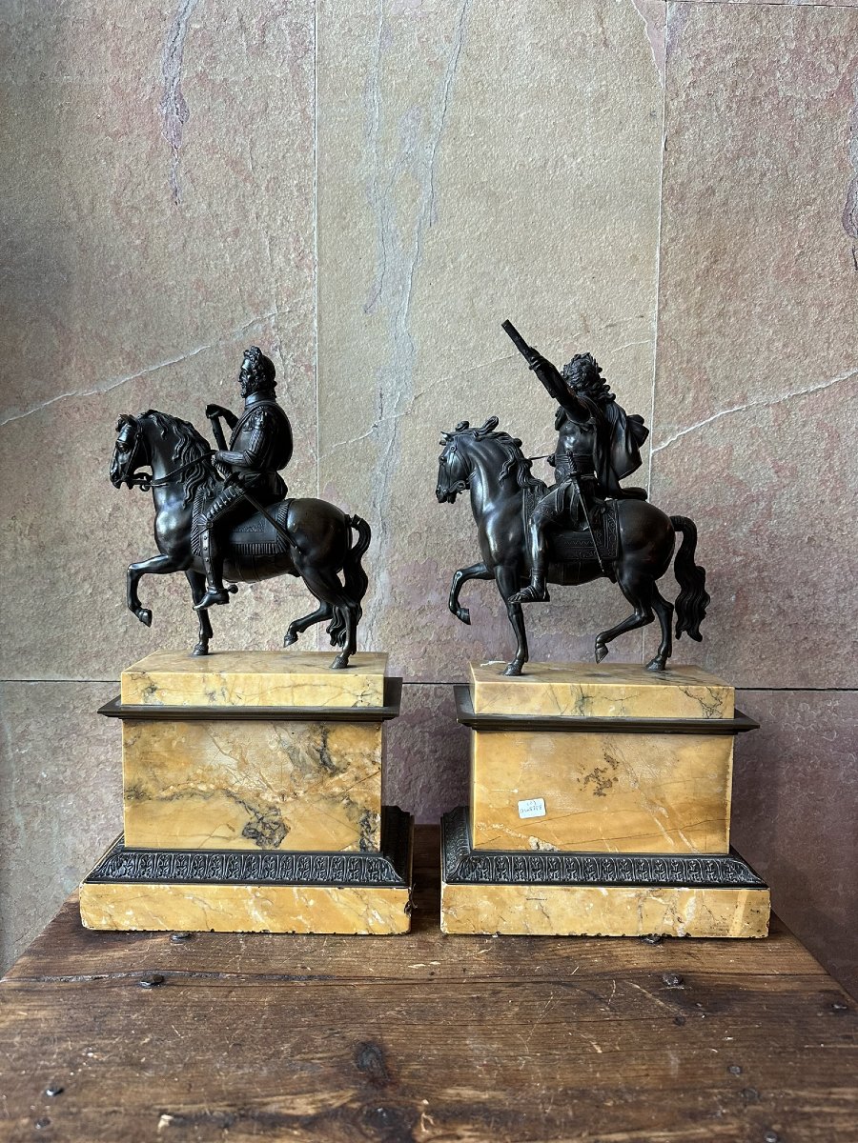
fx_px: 793
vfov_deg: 71.6
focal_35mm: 24
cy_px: 572
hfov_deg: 56.8
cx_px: 429
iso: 200
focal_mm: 6.86
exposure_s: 1/100
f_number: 1.78
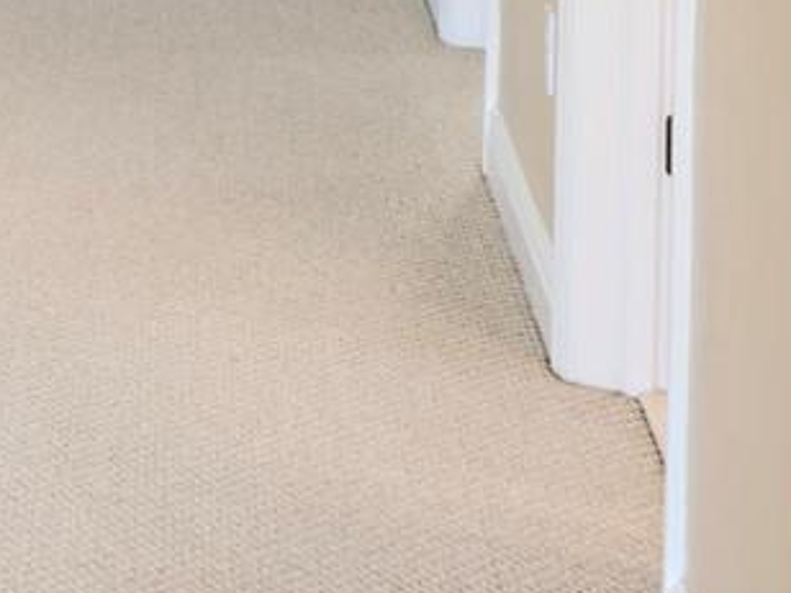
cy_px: -665
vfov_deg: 12.3
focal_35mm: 104
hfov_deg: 13.1
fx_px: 2376
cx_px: -1203
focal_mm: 10
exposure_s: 1/10
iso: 500
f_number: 5
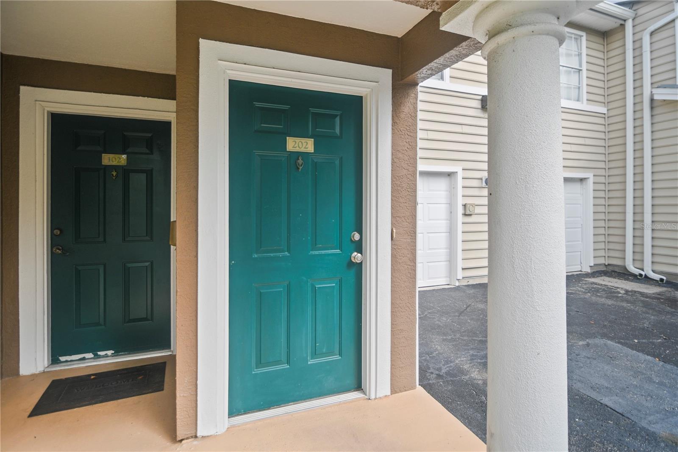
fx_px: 301
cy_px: 226
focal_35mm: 16
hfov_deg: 96.7
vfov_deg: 73.7
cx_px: 339
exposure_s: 1/200
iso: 100
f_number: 2.8
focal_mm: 11
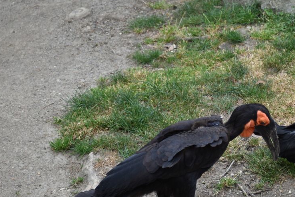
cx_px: 213
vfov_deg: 4.2
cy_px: 154
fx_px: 2705
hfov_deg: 6.2
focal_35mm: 330
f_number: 5.6
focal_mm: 190
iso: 500
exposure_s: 1/400
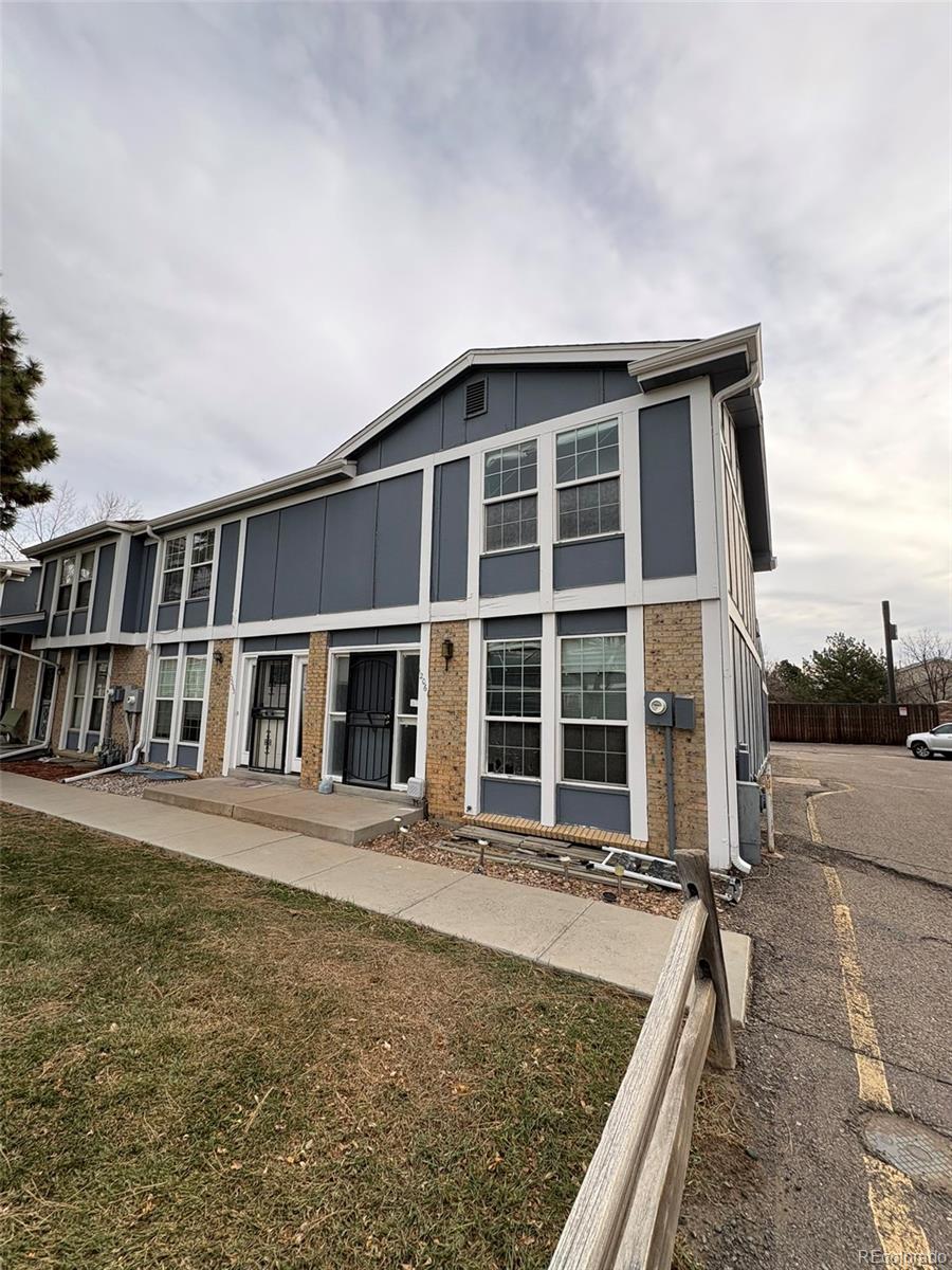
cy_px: 635
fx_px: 513
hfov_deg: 85.7
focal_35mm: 14
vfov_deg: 102.1
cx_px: 476
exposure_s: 1/324
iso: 64
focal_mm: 2.22
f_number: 2.2
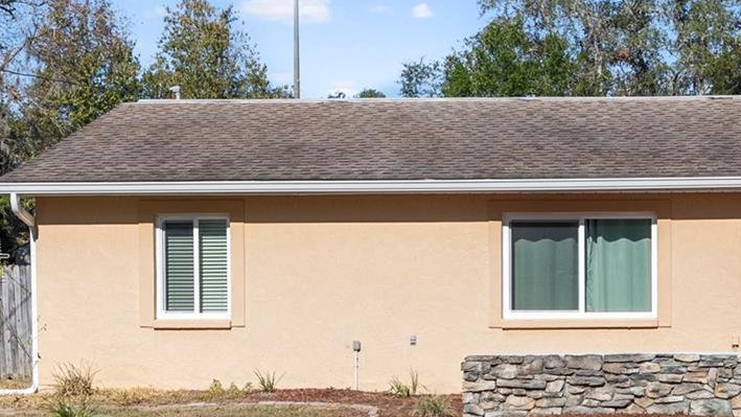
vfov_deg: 15.5
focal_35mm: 78
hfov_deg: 26.2
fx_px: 1533
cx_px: 677
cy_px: 281
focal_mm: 33
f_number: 8
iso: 100
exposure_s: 1/125
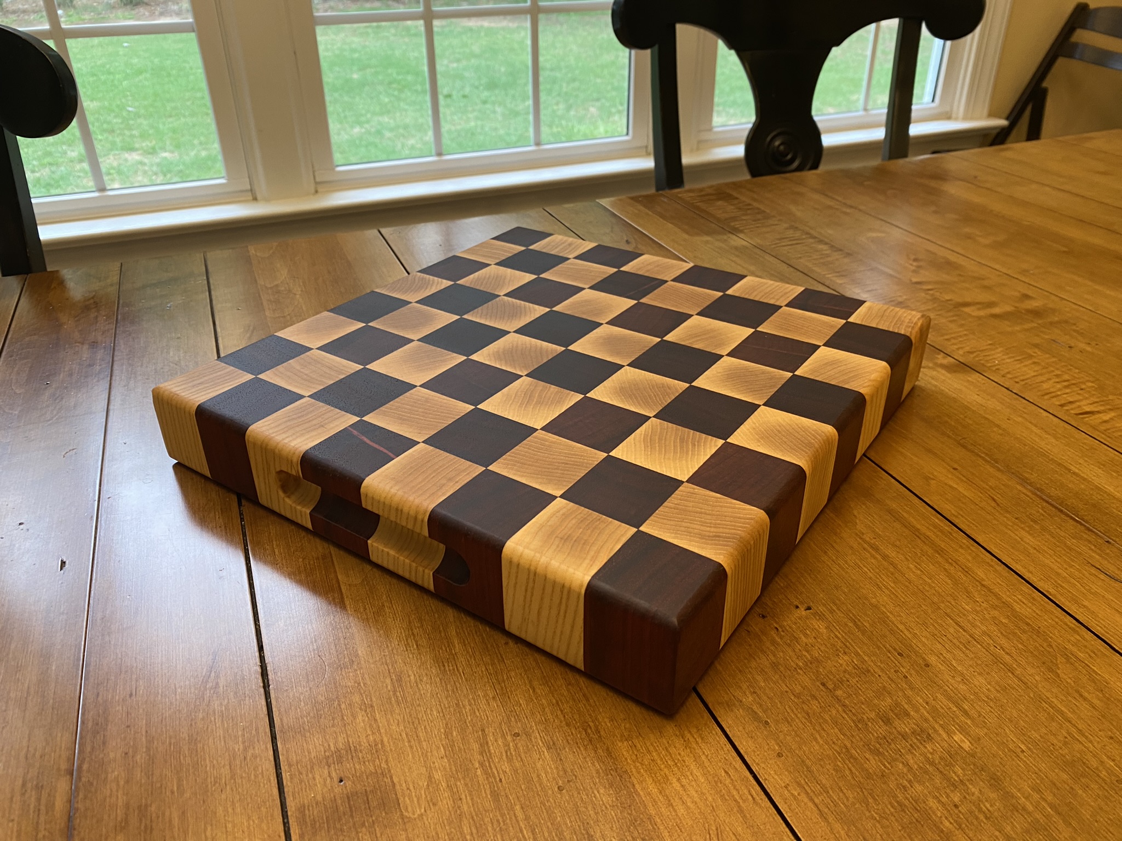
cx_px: 561
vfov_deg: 53.1
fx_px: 843
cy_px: 420
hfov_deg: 67.3
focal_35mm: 26
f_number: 1.8
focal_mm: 4.25
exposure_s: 1/60
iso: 125
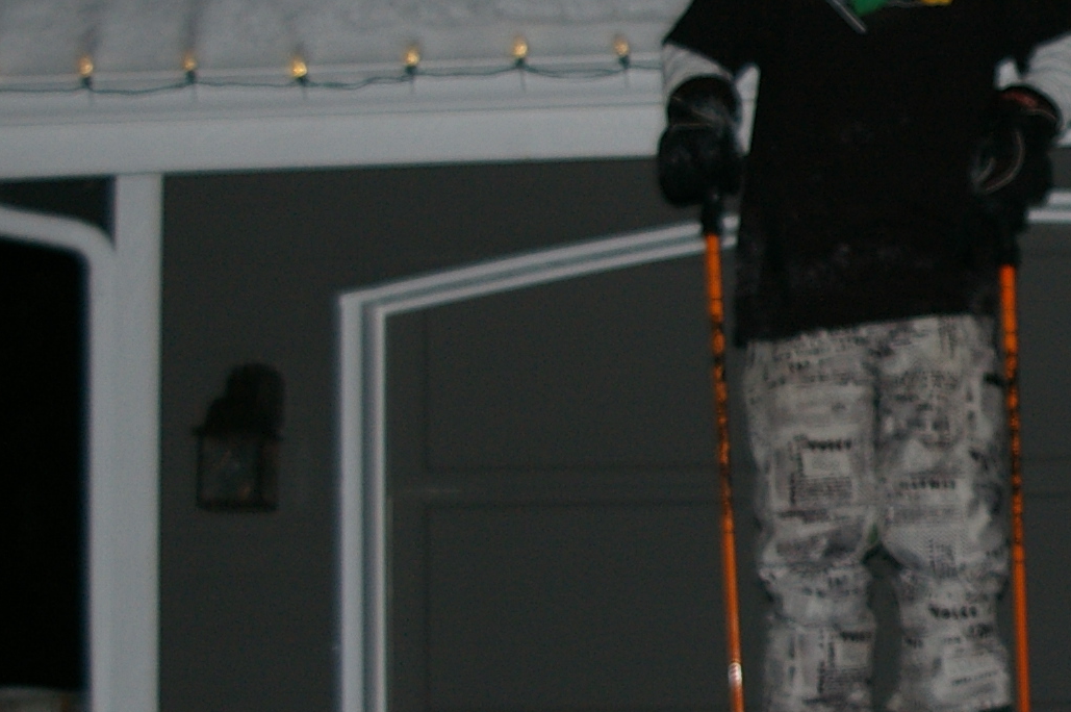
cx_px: 1043
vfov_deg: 8.9
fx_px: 4561
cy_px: 416
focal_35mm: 153
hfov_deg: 13.2
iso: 200
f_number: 4
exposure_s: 1/180
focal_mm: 35
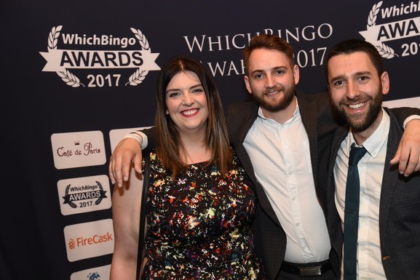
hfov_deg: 45.0
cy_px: 153
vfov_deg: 31.2
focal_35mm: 43
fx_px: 502
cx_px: 266
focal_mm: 31
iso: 1600
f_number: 4.5
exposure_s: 1/40
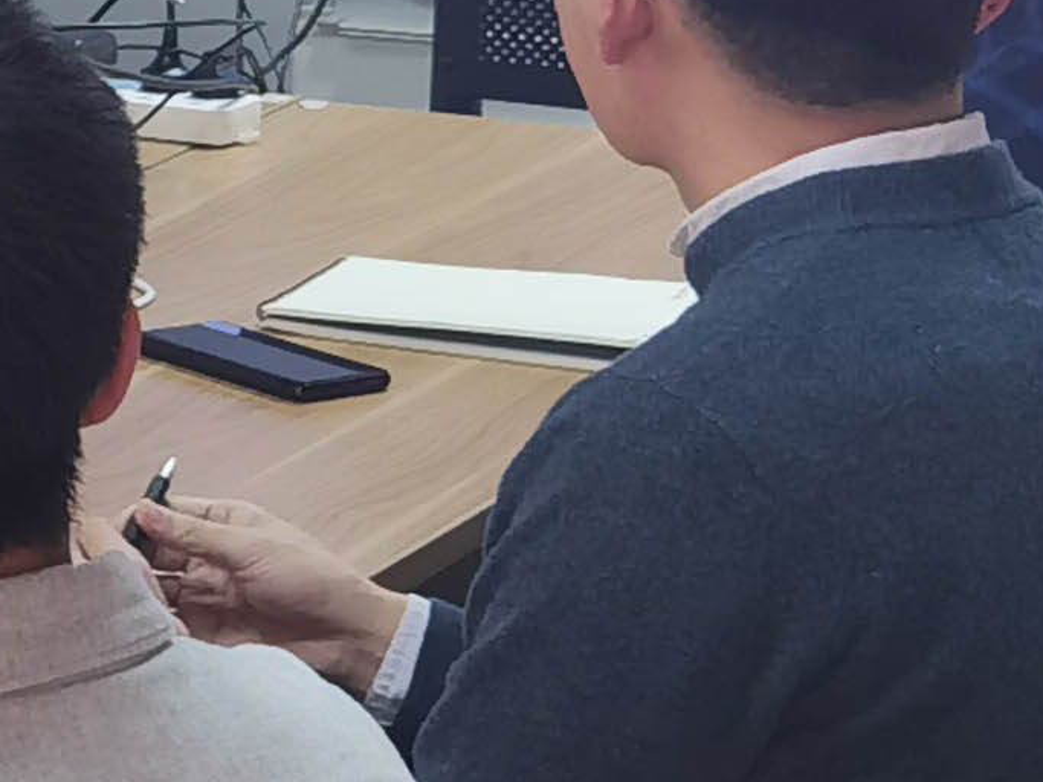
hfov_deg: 9.5
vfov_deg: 8.0
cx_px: -1454
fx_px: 5603
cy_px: 553
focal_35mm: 186
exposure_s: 1/50
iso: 125
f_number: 1.9
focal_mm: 6.71
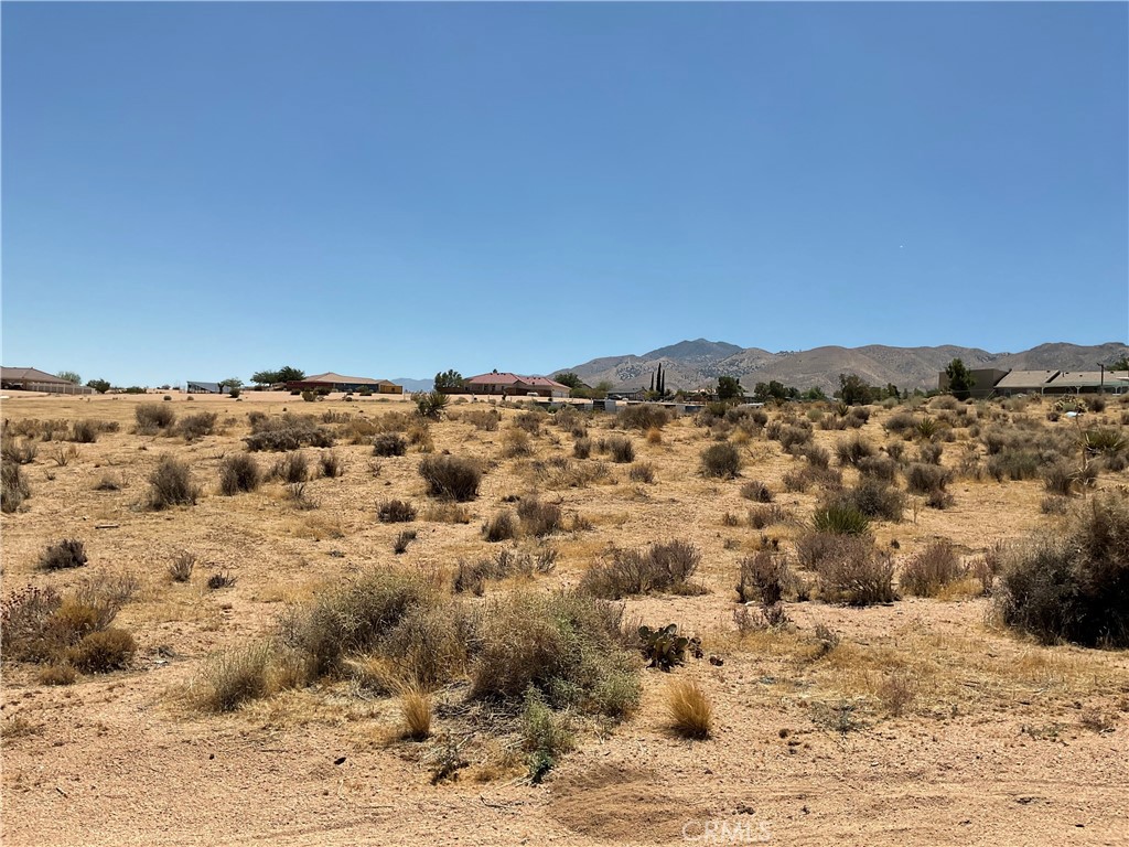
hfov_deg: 61.7
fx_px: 946
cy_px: 424
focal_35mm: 29
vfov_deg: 48.2
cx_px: 564
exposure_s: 1/3534
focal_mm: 3
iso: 16
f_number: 1.8
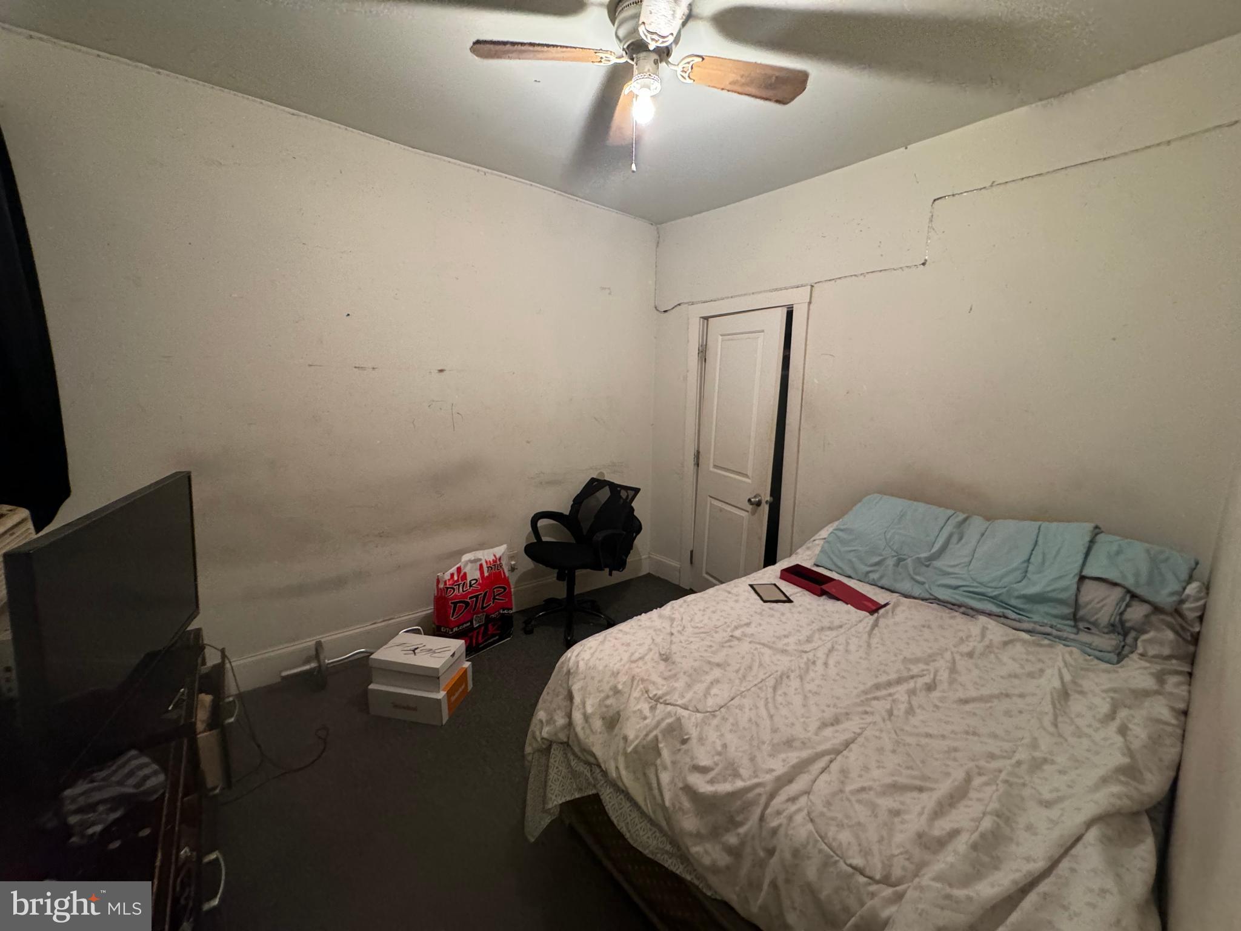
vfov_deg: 85.7
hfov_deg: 102.1
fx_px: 502
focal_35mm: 14
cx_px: 620
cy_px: 466
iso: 500
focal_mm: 2.22
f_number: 2.2
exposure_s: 1/60
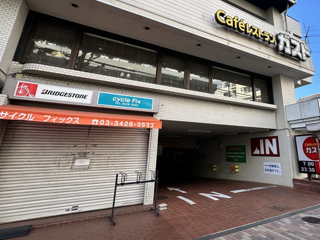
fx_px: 194
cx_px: 213
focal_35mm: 21
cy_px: 92
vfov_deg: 62.7
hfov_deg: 76.5
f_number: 2.2
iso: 40
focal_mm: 2.22
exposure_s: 1/312
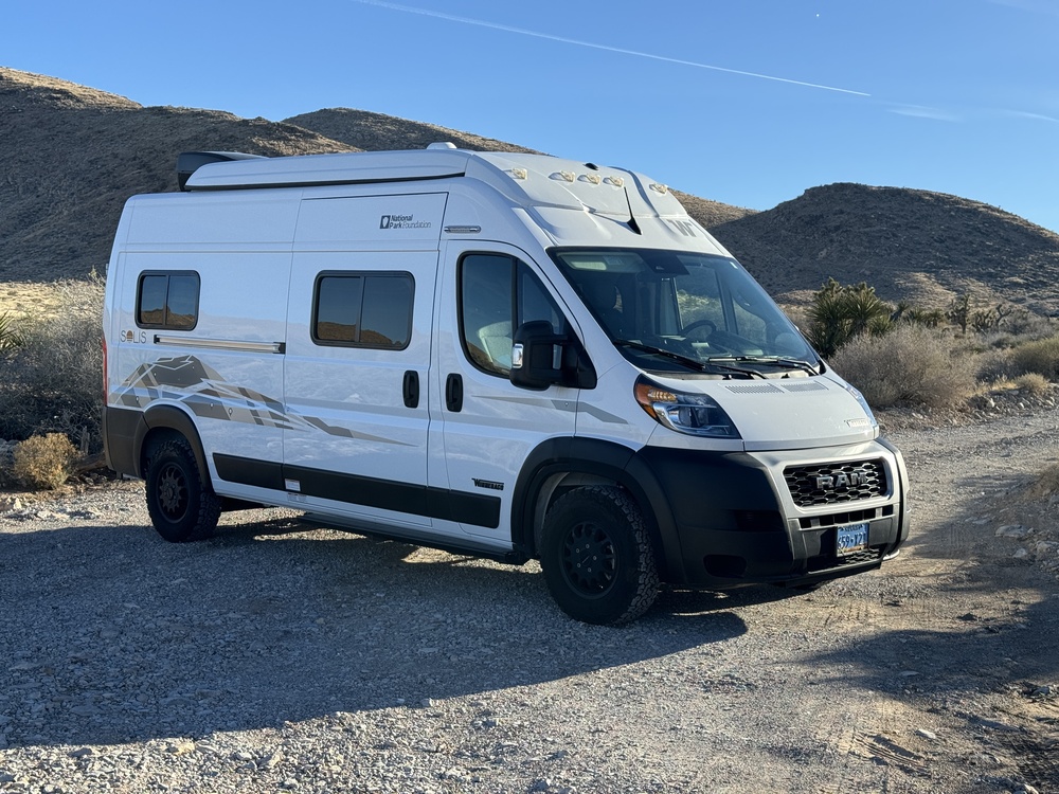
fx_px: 1468
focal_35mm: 48
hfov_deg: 39.7
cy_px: 397
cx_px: 530
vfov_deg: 30.3
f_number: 1.78
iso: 64
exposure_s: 1/2415
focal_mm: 6.86
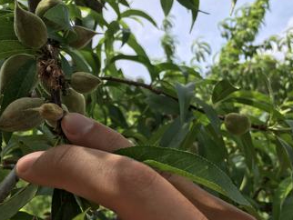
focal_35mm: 36
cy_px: 124
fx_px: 305
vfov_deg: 39.6
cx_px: 142
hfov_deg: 51.3
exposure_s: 1/894
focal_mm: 4.15
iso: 25
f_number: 2.2
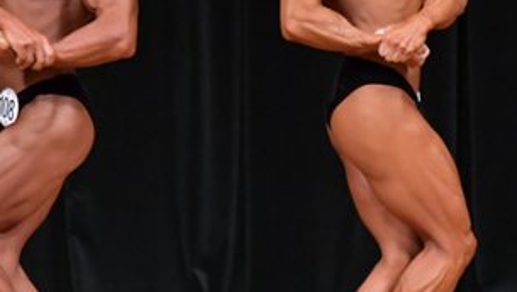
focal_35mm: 718
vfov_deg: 1.7
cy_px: 107
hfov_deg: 3.0
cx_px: 598
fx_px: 9849
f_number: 5.6
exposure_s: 1/400
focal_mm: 180
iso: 5000
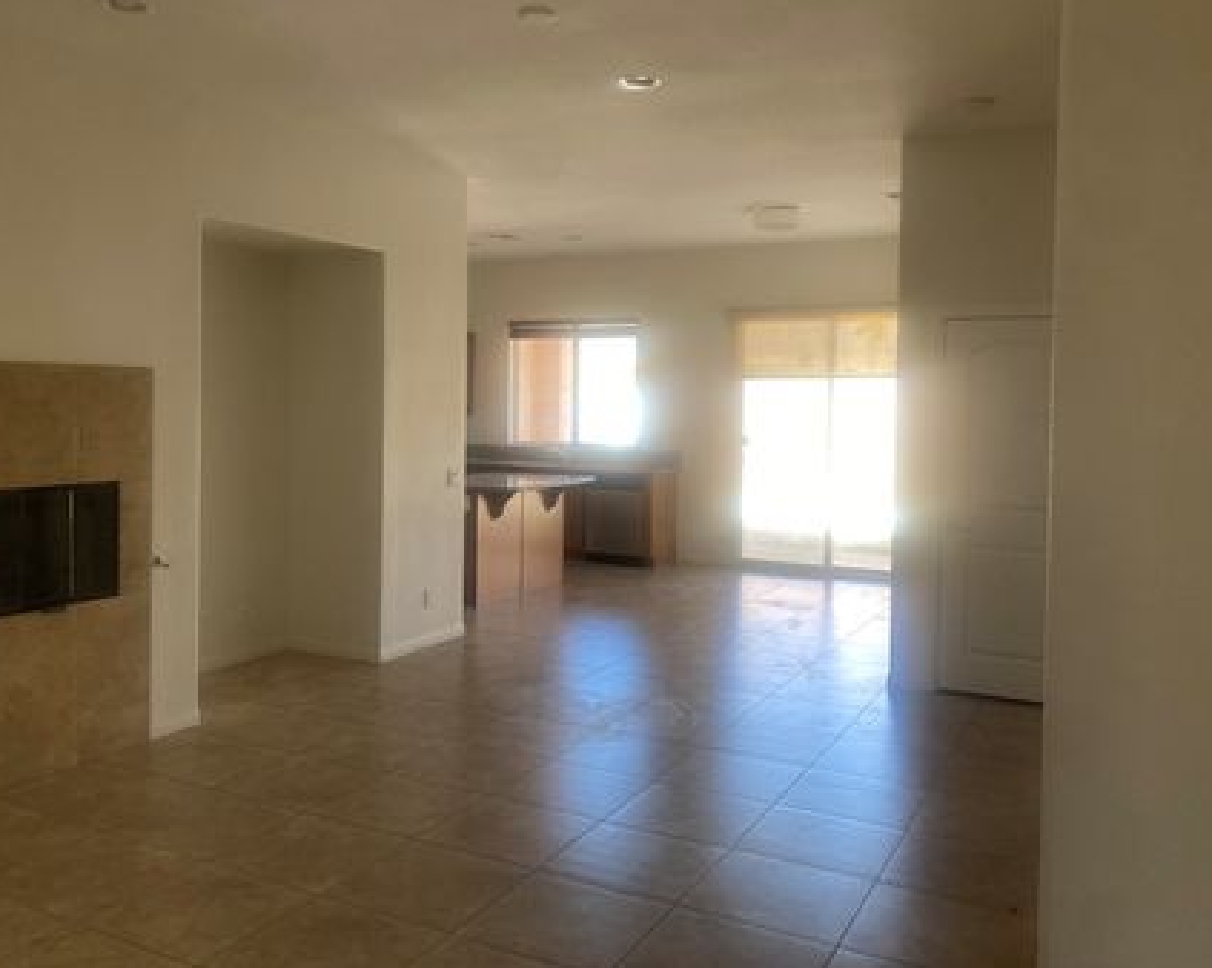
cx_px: 542
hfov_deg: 58.7
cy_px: 437
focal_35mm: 30
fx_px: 1076
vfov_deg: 48.4
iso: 125
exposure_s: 1/113
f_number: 1.8
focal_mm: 4.25
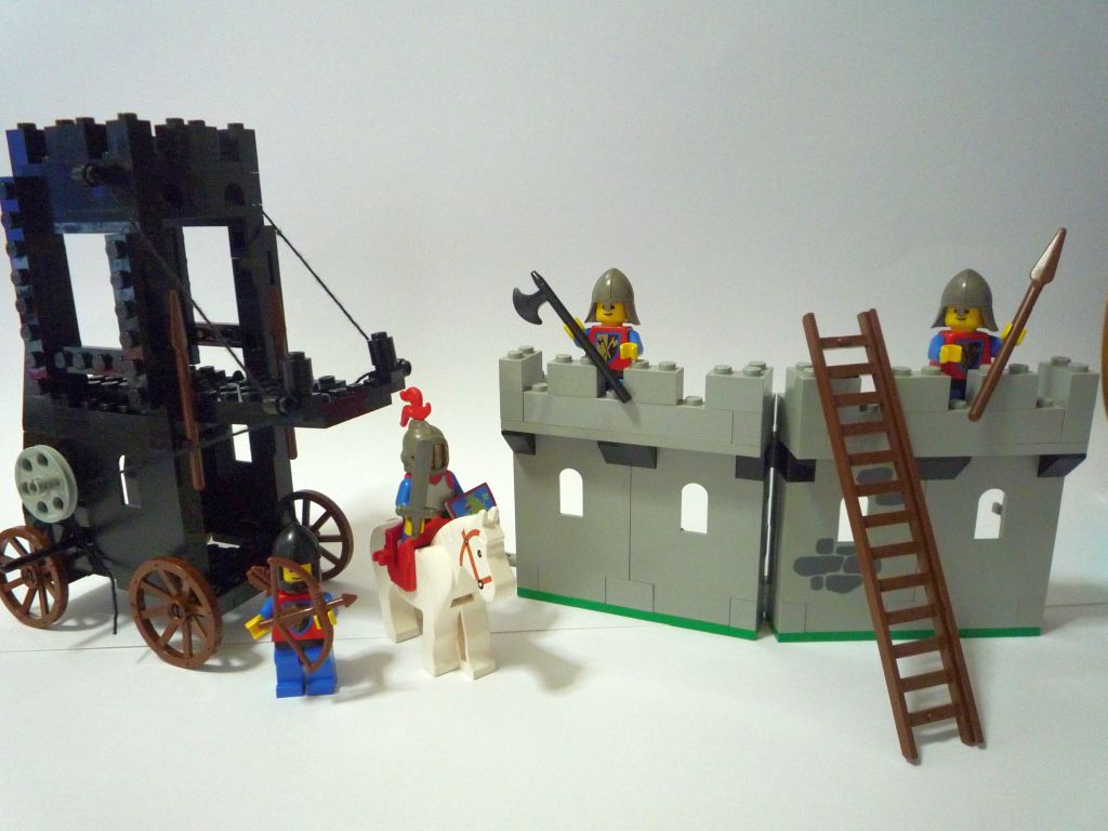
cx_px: 554
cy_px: 416
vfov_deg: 54.9
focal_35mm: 25
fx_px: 800
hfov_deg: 69.4
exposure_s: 1/30
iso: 400
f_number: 2.8
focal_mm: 4.4
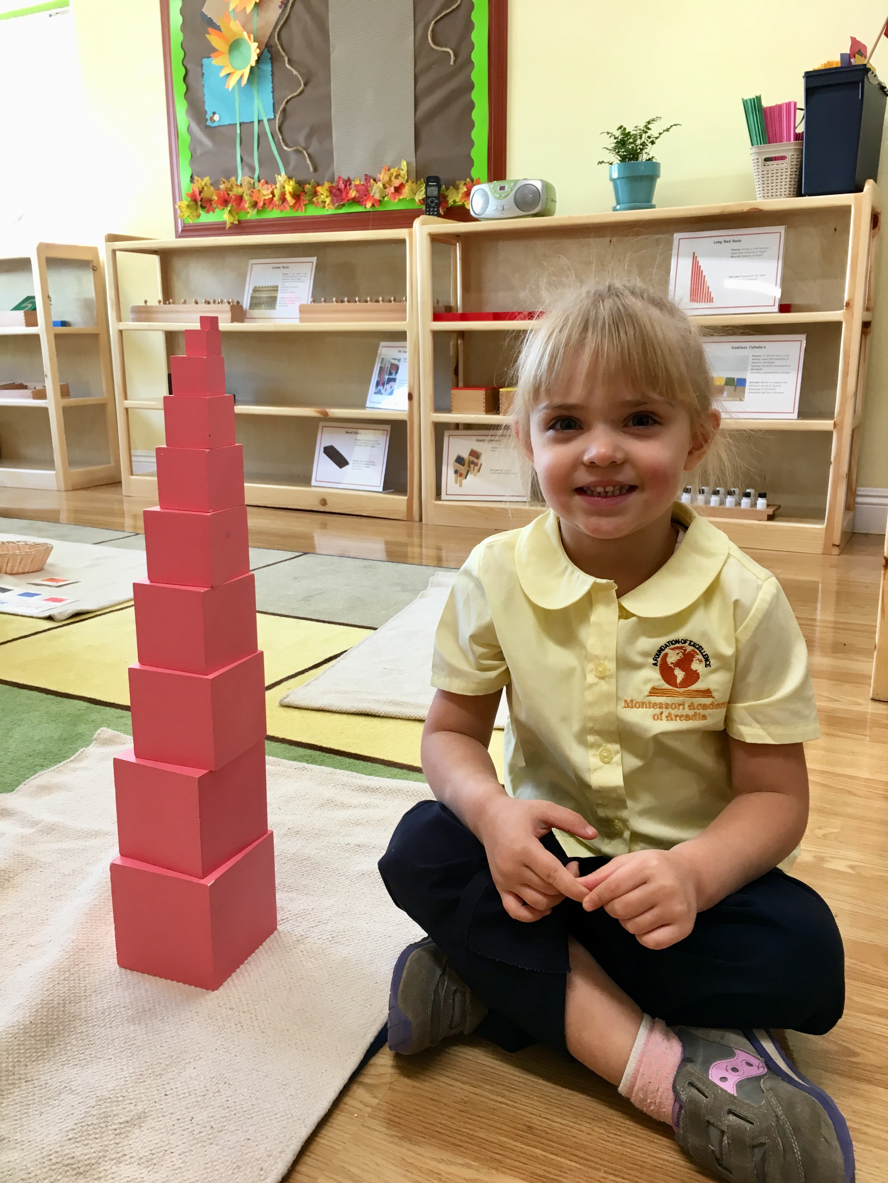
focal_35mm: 29
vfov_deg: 61.7
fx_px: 992
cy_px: 592
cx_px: 444
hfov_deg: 48.2
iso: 50
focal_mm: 4.15
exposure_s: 1/30
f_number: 2.2
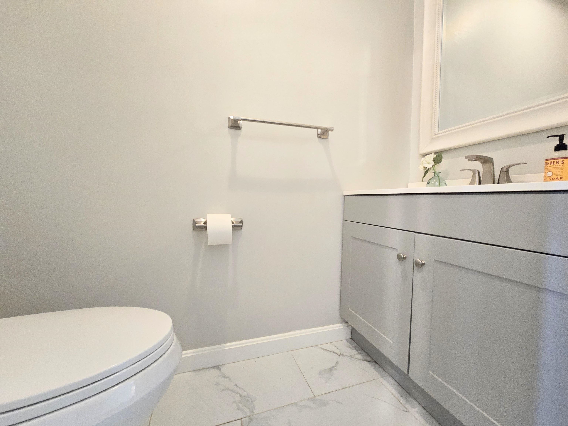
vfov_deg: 89.9
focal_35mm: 13
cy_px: 213
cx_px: 284
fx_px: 213
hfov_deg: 106.2
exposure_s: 1/60
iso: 800
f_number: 2.2
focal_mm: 2.2
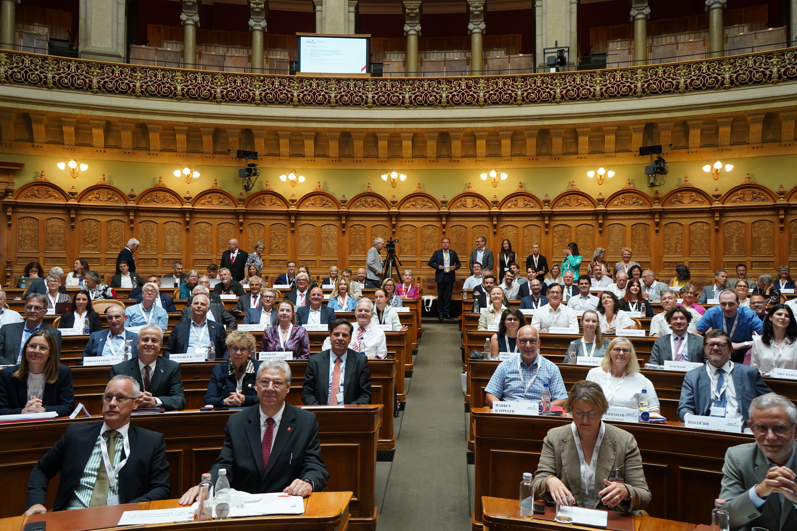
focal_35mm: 28
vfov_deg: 46.4
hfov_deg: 65.5
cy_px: 266
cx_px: 398
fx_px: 620
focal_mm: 28
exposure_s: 1/80
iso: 800
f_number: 5.6
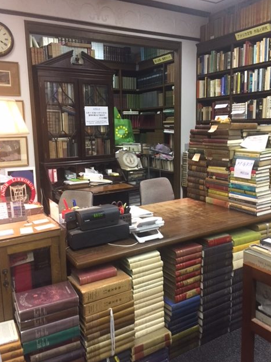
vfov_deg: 60.0
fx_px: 313
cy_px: 182
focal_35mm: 30
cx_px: 134
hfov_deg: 46.8
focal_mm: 4.15
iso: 160
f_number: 2.2
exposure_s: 1/30
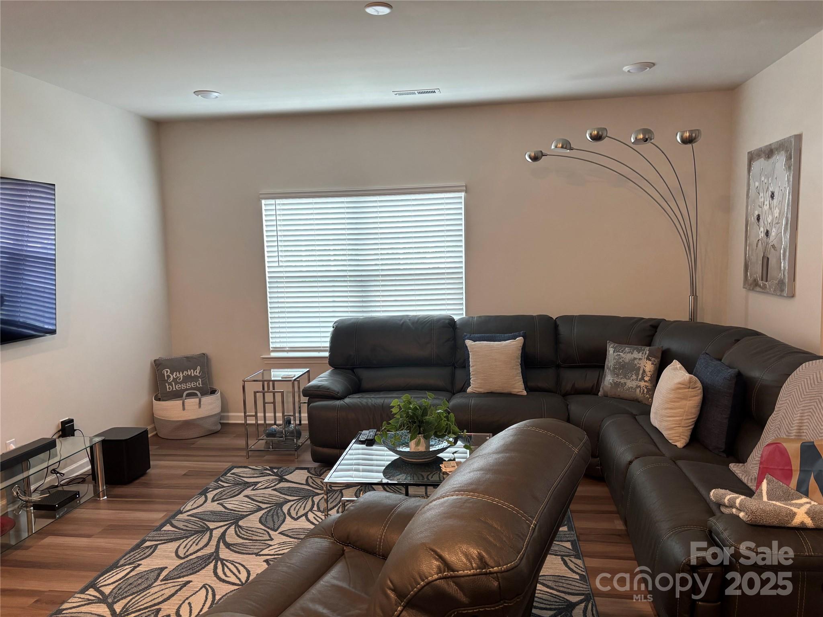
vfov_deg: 53.1
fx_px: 618
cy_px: 308
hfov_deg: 67.3
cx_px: 412
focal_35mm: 26
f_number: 1.6
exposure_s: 1/60
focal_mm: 5.96
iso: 160
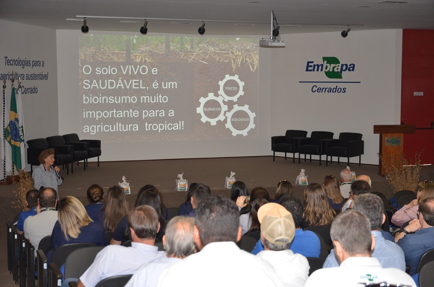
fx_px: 722
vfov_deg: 22.5
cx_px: 217
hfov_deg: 33.5
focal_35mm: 60
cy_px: 144
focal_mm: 40
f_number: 4.8
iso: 800
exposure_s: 1/60
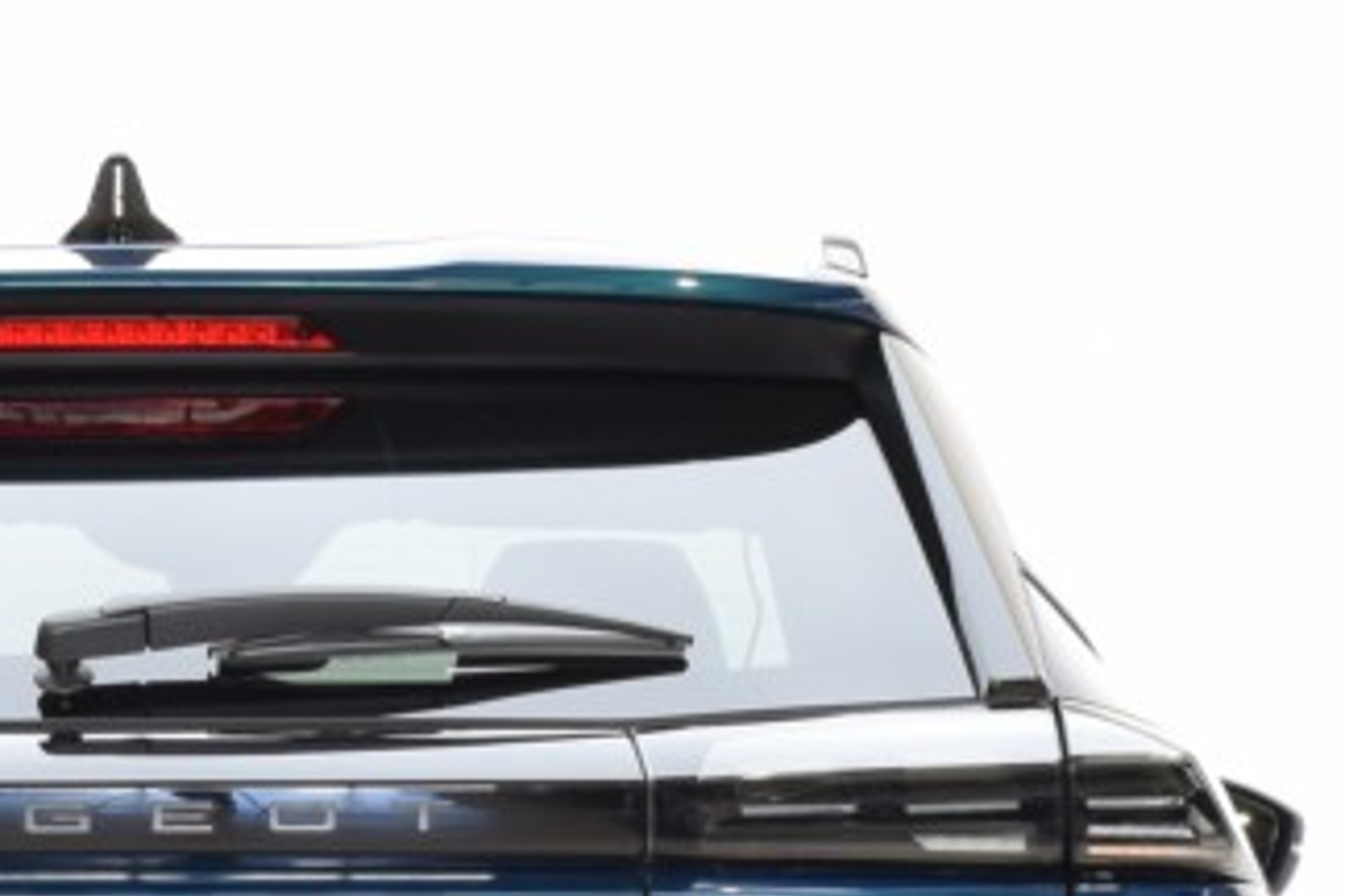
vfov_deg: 6.2
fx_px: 8294
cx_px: 104
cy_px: 1033
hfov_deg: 9.2
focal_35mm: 222
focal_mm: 32
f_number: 11
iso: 100
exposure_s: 1/2.5
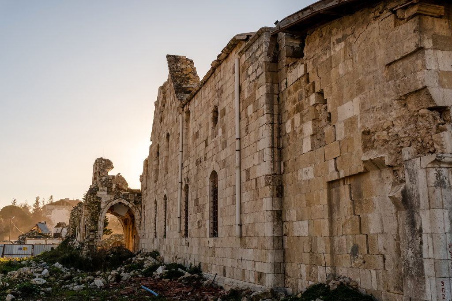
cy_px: 150
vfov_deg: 38.9
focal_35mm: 34
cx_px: 226
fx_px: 427
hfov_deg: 55.8
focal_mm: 22.6
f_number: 5.6
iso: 800
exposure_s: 1/1000
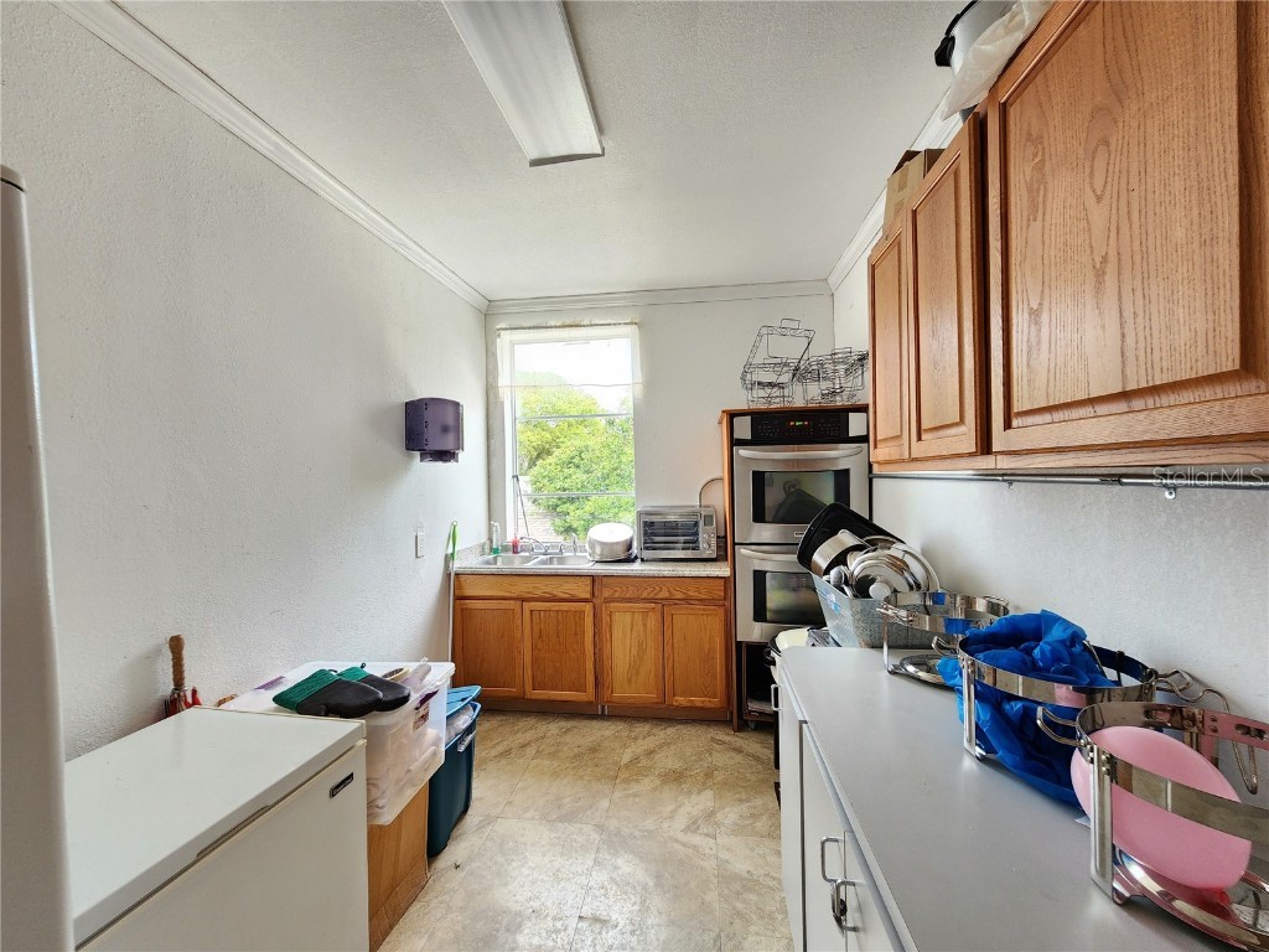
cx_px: 634
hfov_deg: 106.2
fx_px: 477
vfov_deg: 89.9
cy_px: 476
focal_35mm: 13
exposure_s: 1/60
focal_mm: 2.2
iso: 160
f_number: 2.2
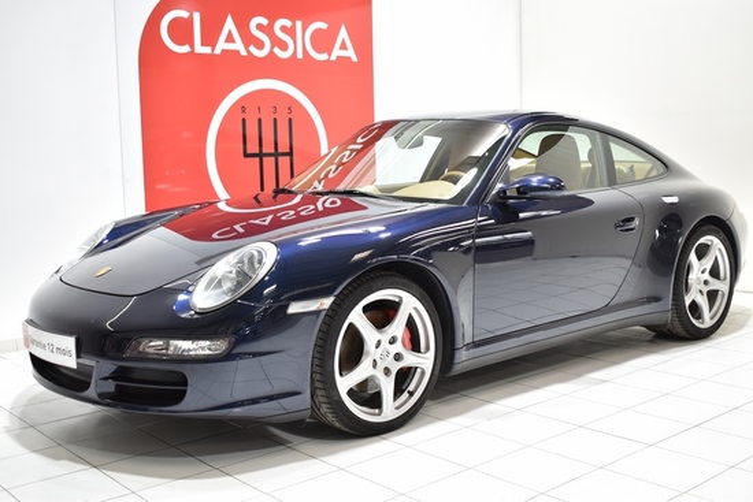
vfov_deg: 31.9
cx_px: 376
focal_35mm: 42
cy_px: 251
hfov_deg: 46.4
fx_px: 879
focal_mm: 28
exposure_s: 1/10
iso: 100
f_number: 4.2
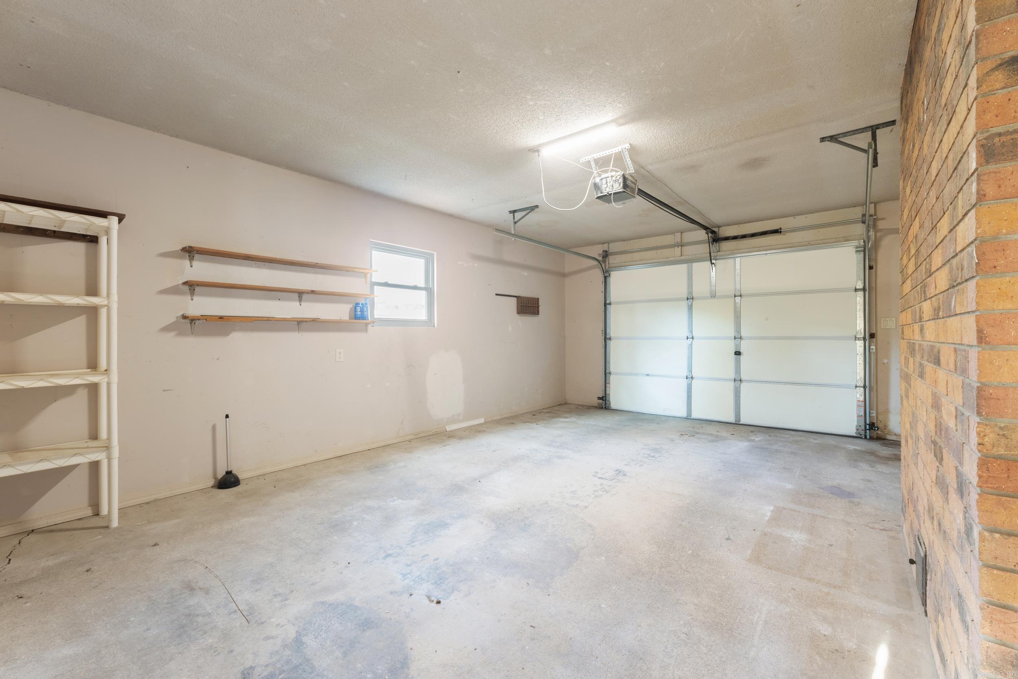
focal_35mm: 15
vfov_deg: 77.3
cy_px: 340
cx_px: 509
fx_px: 424
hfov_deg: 100.4
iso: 200
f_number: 9
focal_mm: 10
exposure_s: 3.2
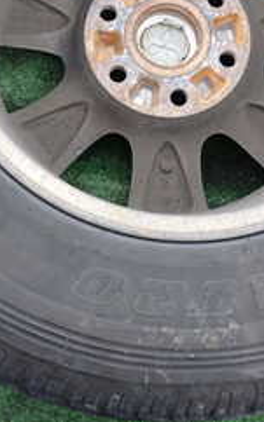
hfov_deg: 16.5
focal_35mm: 79
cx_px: 173
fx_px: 911
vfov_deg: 25.3
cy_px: 31
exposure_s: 1/60
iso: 125
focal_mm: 5.4
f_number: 2.3
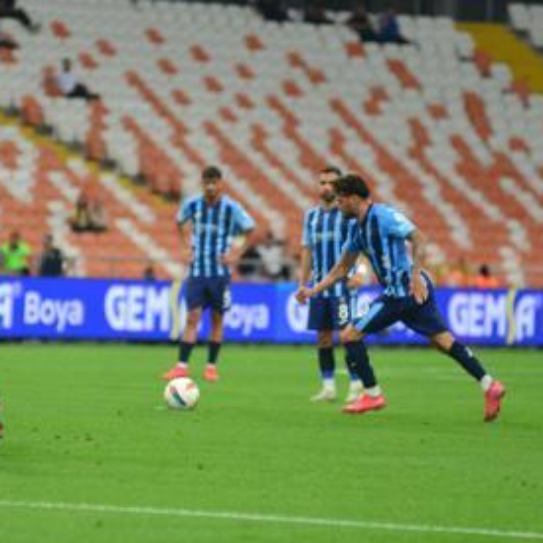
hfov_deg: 4.6
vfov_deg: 4.6
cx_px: 142
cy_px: 338
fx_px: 6726
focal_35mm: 379
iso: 2000
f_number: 3.2
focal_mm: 200
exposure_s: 1/1600
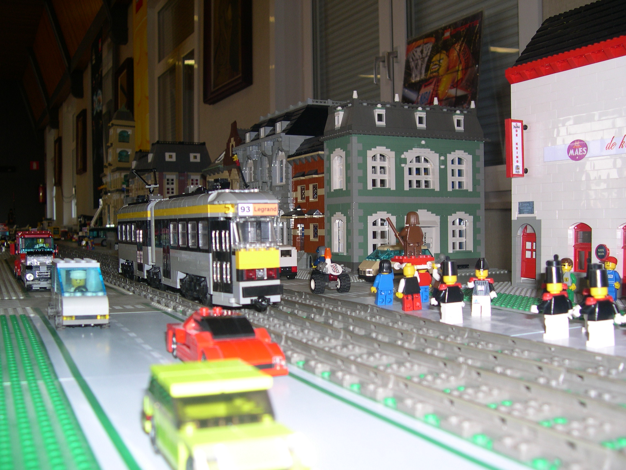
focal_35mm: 38
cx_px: 313
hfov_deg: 49.0
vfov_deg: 37.7
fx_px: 687
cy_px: 235
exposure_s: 1/60
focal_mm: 8
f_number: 2.8
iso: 100
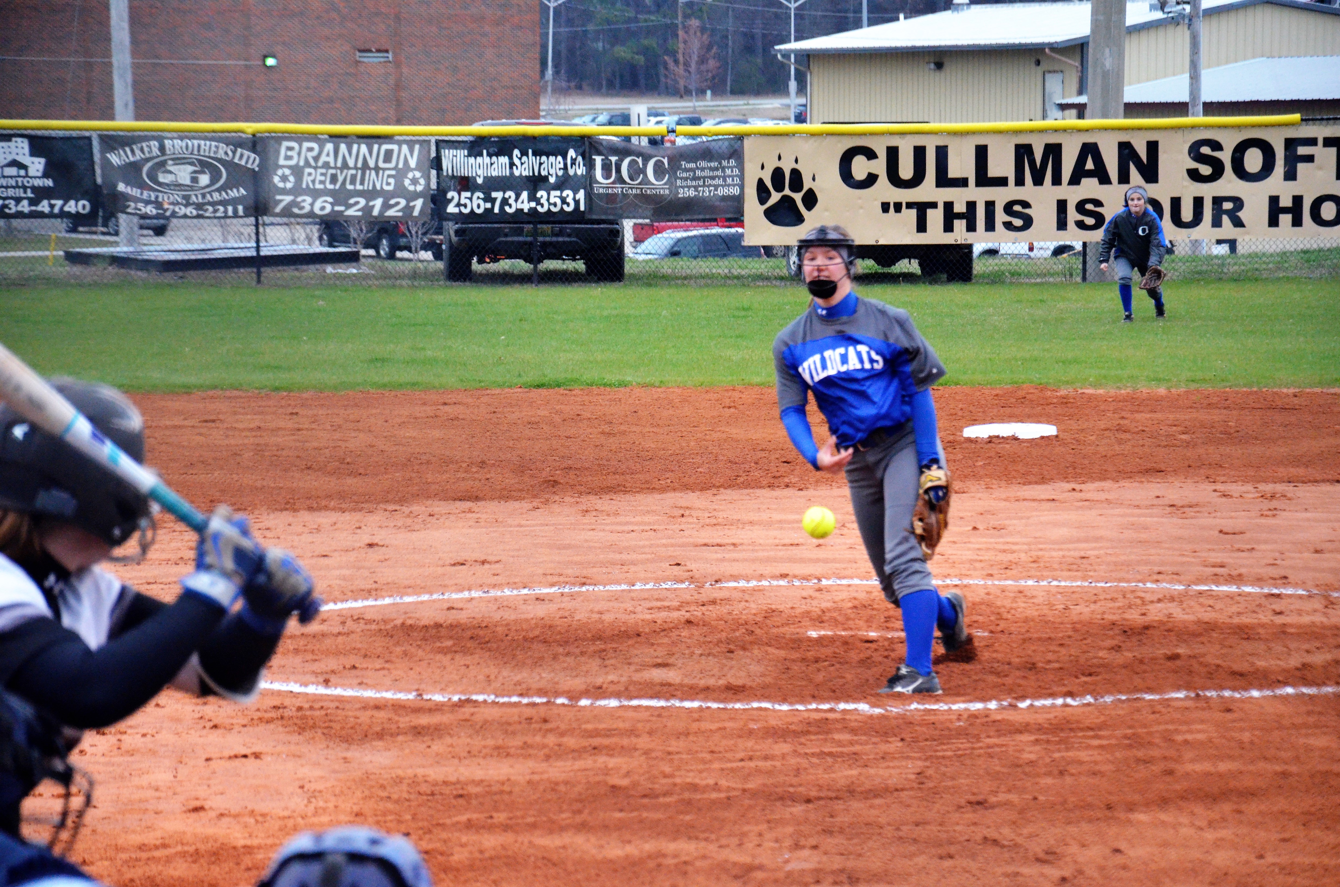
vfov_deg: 8.7
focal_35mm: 158
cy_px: 444
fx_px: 5850
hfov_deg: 13.1
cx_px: 670
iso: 4000
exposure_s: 1/640
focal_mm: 105
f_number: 6.3
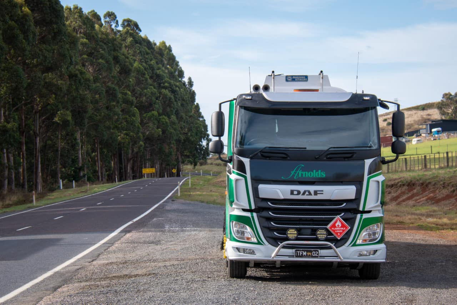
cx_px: 228
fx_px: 1371
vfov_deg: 12.7
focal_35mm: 108
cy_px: 152
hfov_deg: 18.9
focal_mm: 72
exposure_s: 1/200
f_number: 8
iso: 200
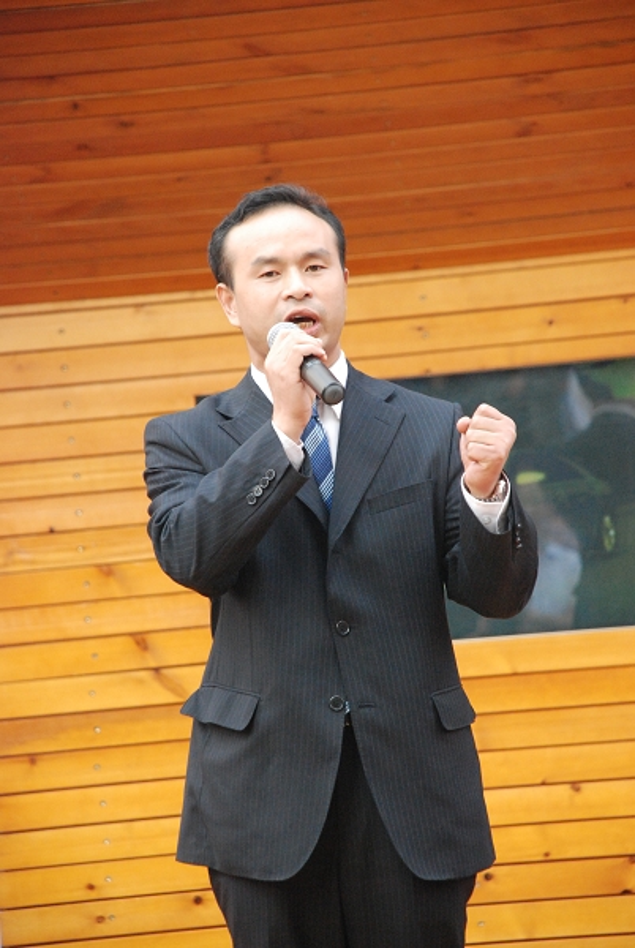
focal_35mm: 202
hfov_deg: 6.8
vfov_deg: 10.1
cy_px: 474
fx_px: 5339
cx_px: 318
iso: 1600
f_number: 5.6
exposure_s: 1/250
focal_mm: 135
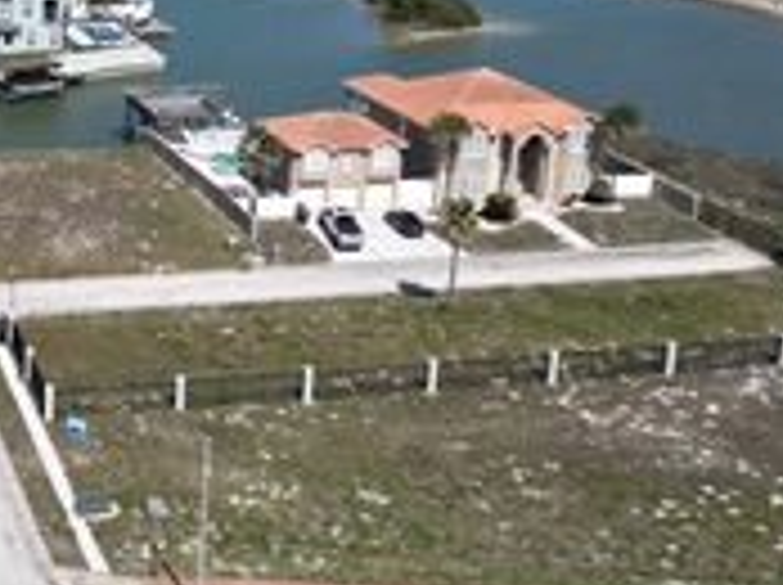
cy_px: 169
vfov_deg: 21.1
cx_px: 22
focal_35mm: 69
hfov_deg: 26.8
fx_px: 1559
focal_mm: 6.72
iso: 100
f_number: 1.7
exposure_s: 1/4000
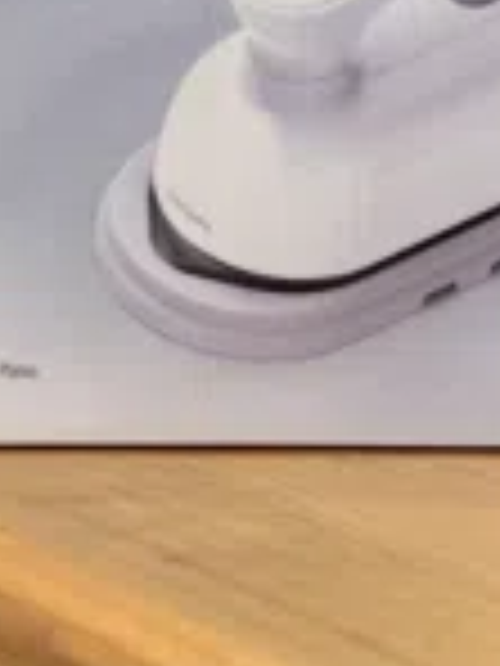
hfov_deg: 11.4
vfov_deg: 14.7
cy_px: -140
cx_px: 351
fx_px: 2504
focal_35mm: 130
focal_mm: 6.76
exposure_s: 1/100
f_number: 1.78
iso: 64
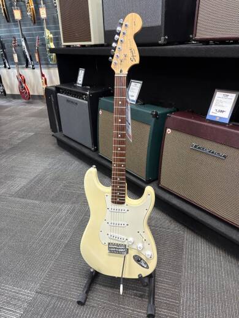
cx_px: 120
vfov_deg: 67.3
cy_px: 159
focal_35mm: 26
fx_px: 239
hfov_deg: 53.1
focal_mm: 5.96
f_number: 1.6
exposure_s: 1/60
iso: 125
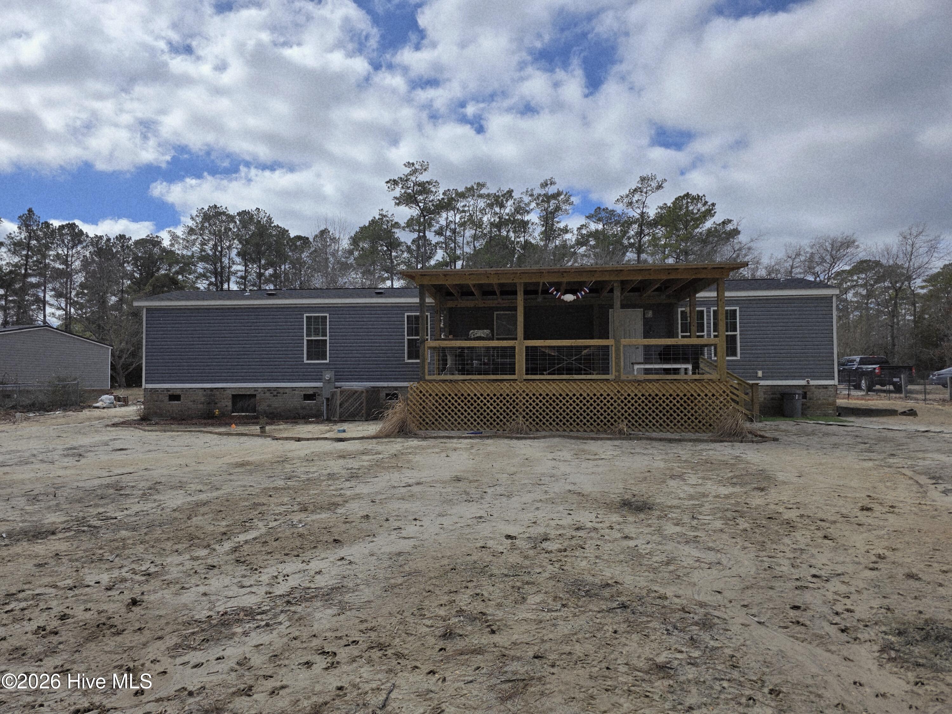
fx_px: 633
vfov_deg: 58.9
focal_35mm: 23
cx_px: 476
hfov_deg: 73.9
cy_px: 357
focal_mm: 6.3
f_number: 1.7
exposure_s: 1/10000
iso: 50
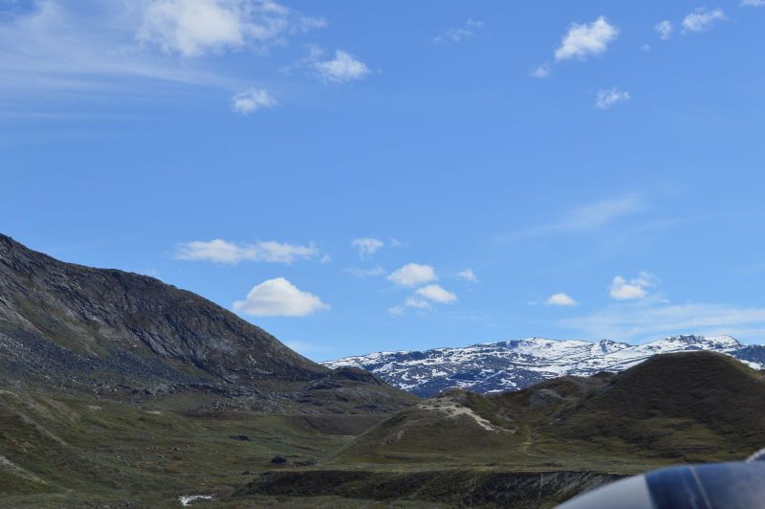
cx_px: 382
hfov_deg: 28.1
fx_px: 1529
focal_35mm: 72
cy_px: 254
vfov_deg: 18.9
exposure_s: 1/320
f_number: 9
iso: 100
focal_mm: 48
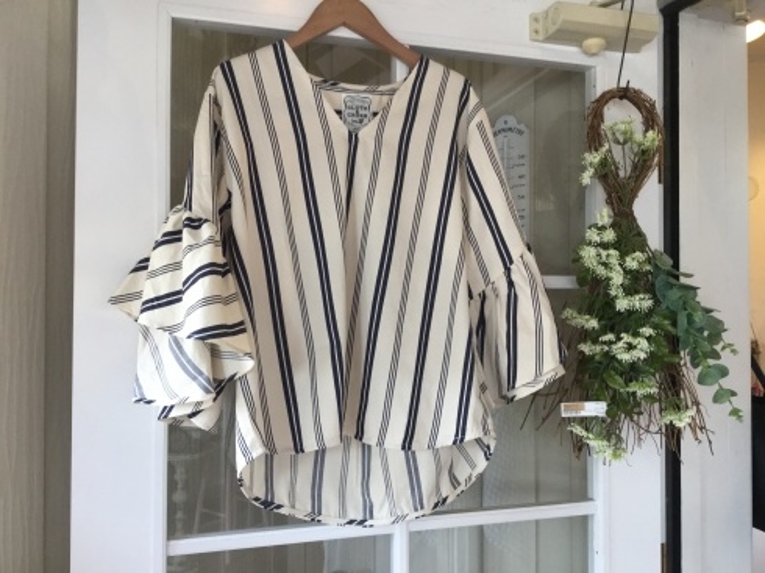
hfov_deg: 58.4
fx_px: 685
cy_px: 286
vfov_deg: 45.4
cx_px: 382
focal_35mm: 31
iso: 50
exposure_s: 1/30
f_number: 2.4
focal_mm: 3.3
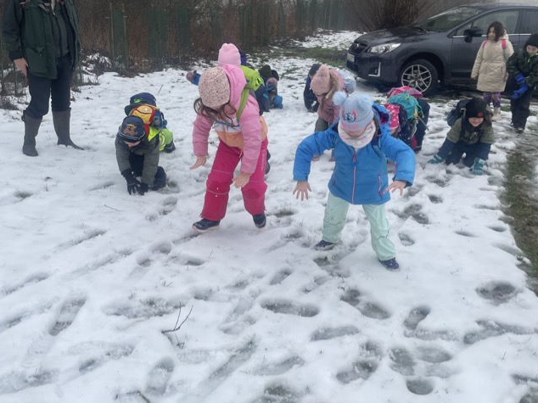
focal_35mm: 35
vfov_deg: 40.5
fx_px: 544
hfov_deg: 52.6
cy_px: 167
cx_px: 270
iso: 32
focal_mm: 4.2
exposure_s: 1/330
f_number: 1.6
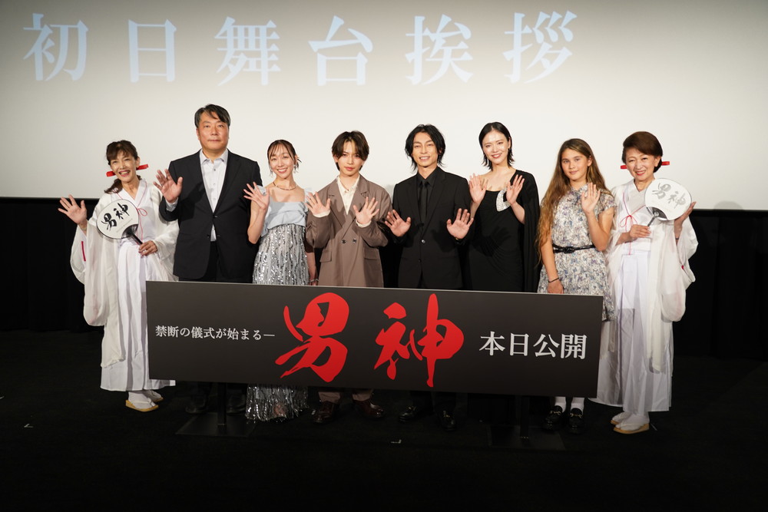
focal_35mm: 34
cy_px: 256
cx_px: 384
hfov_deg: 55.8
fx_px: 725
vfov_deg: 38.9
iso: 320
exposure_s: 1/40
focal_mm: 34
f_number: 4
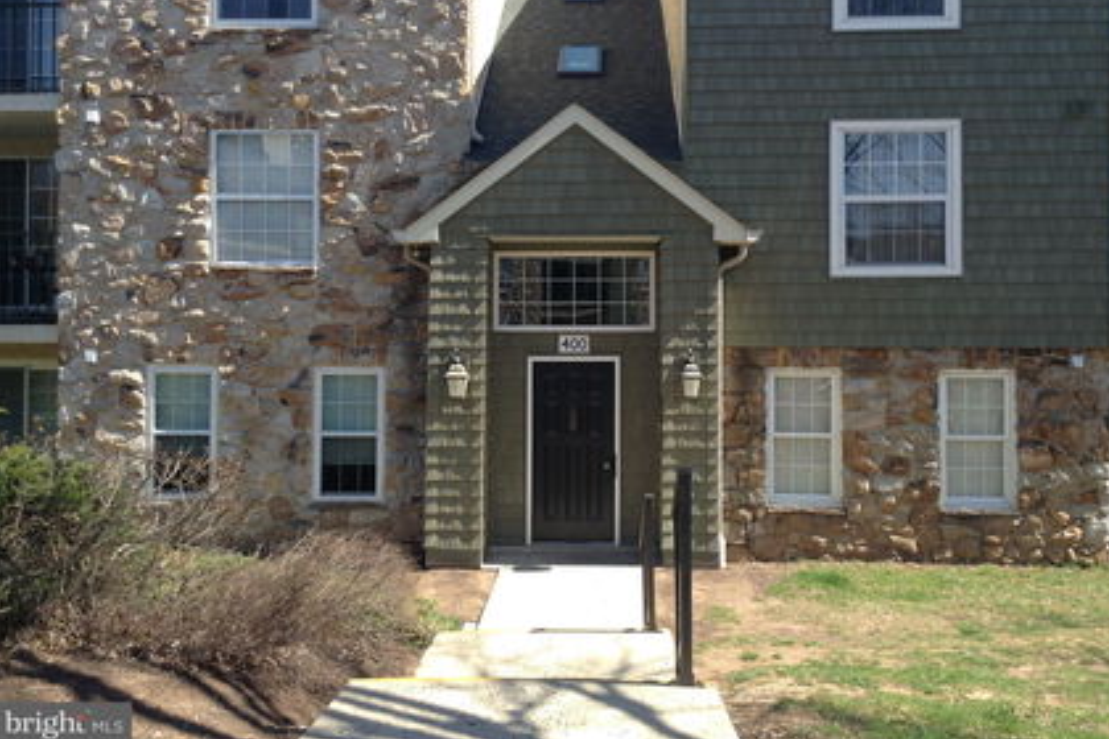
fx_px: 1078
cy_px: 325
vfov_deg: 37.8
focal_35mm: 35
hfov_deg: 54.4
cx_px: 561
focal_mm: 3.3
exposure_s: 1/445
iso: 25
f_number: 2.4
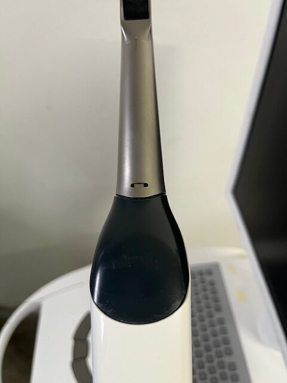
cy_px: 192
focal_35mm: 26
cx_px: 144
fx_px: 287
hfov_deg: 53.1
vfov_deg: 67.3
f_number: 1.6
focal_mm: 5.1
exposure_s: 1/50
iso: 125
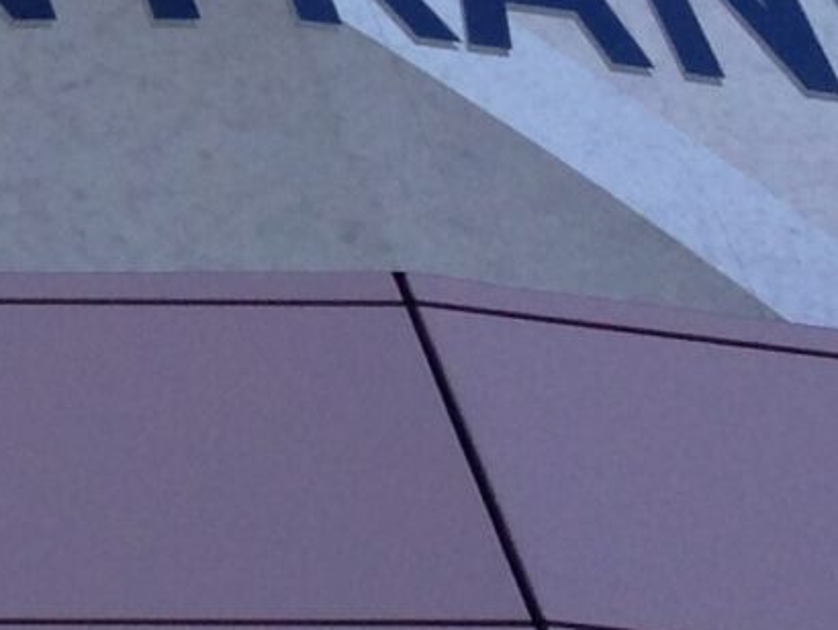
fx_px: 4990
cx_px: -1318
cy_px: -248
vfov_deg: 7.1
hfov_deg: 8.6
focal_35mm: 206
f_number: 2.4
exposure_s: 1/441
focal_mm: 4.13
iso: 50
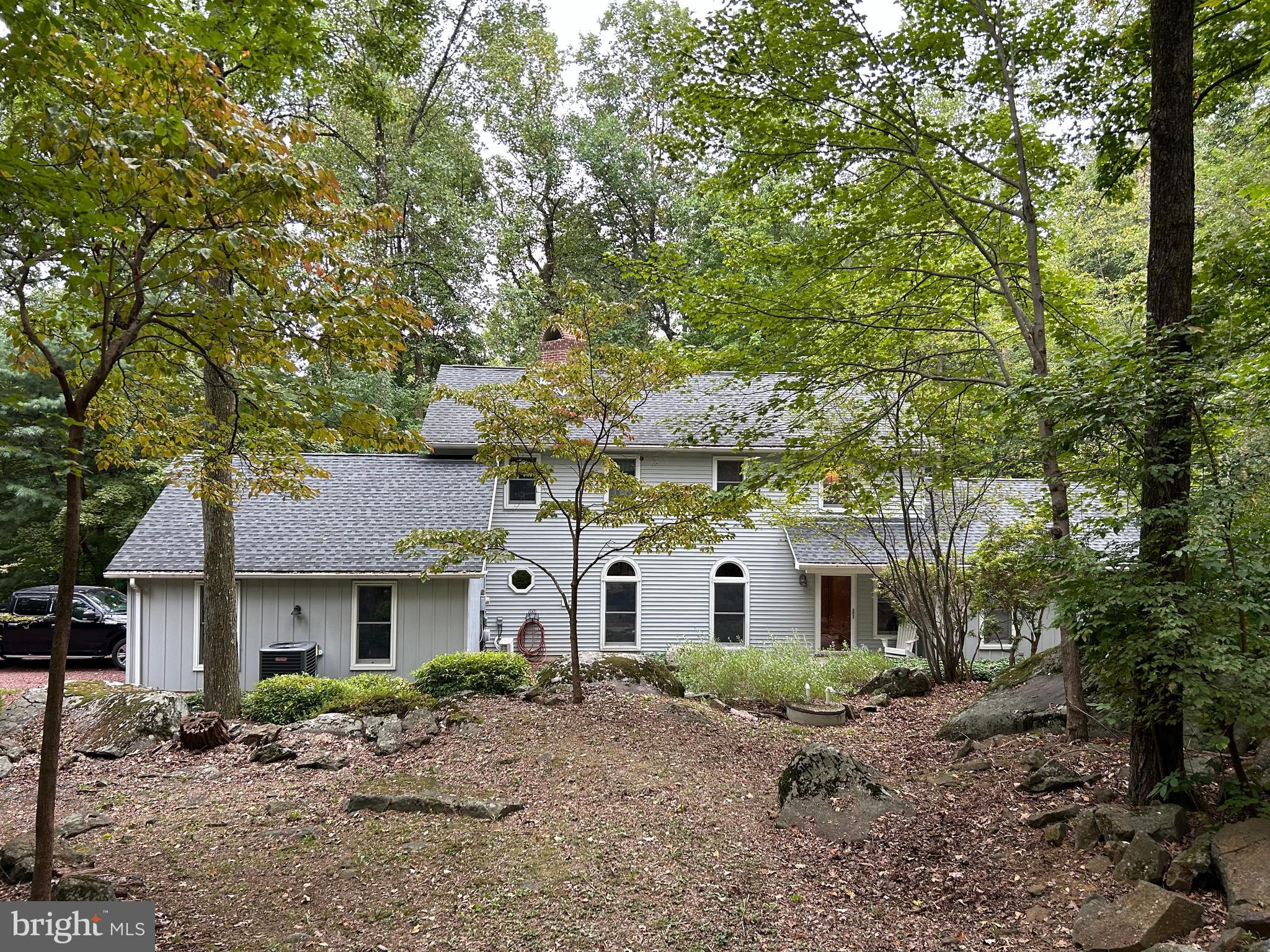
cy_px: 476
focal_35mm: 26
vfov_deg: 53.1
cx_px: 635
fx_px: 954
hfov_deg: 67.3
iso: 125
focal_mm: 5.7
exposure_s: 1/86
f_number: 1.5
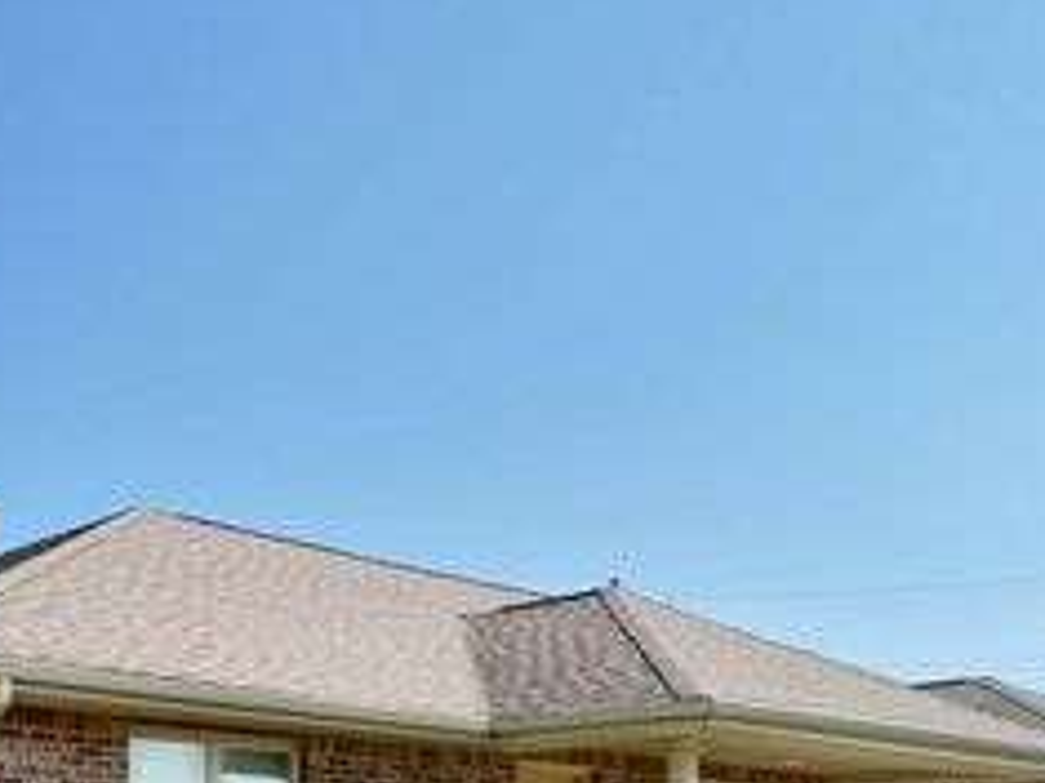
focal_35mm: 51
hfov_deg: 37.3
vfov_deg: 26.7
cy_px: 816
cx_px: 405
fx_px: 1539
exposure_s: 1/1493
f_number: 1.78
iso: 100
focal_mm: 6.76
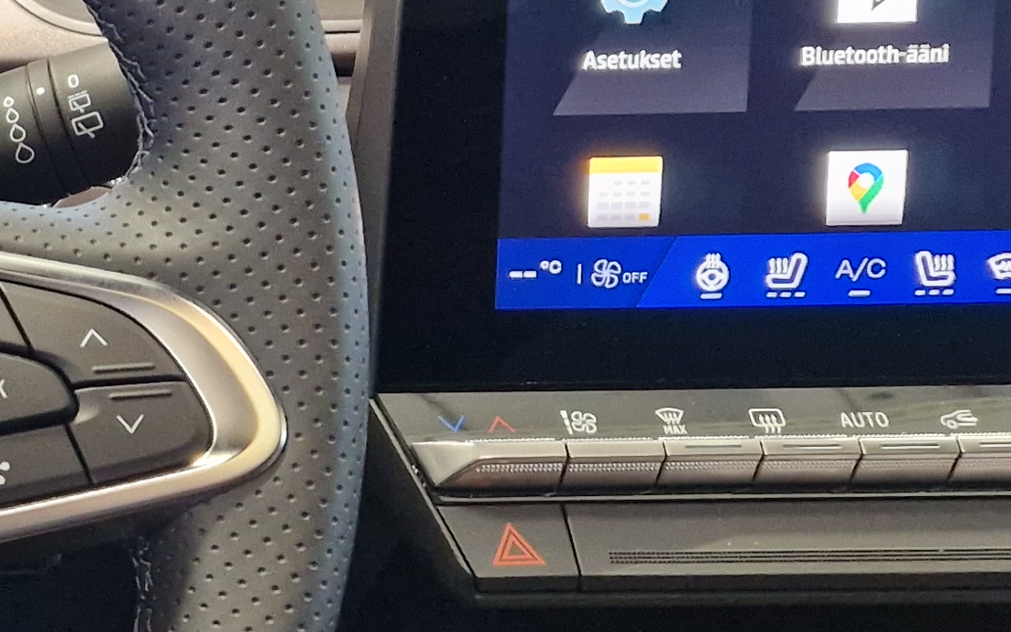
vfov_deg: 14.9
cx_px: -620
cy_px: 358
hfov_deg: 19.6
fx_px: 2425
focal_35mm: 88
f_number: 1.8
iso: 500
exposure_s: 1/100
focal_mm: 5.4
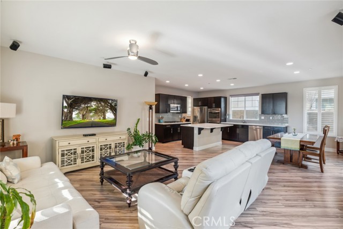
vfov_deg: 73.7
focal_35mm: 16
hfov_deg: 96.8
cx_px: 172
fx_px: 152
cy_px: 114
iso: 100
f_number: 8
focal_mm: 16
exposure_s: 1/5
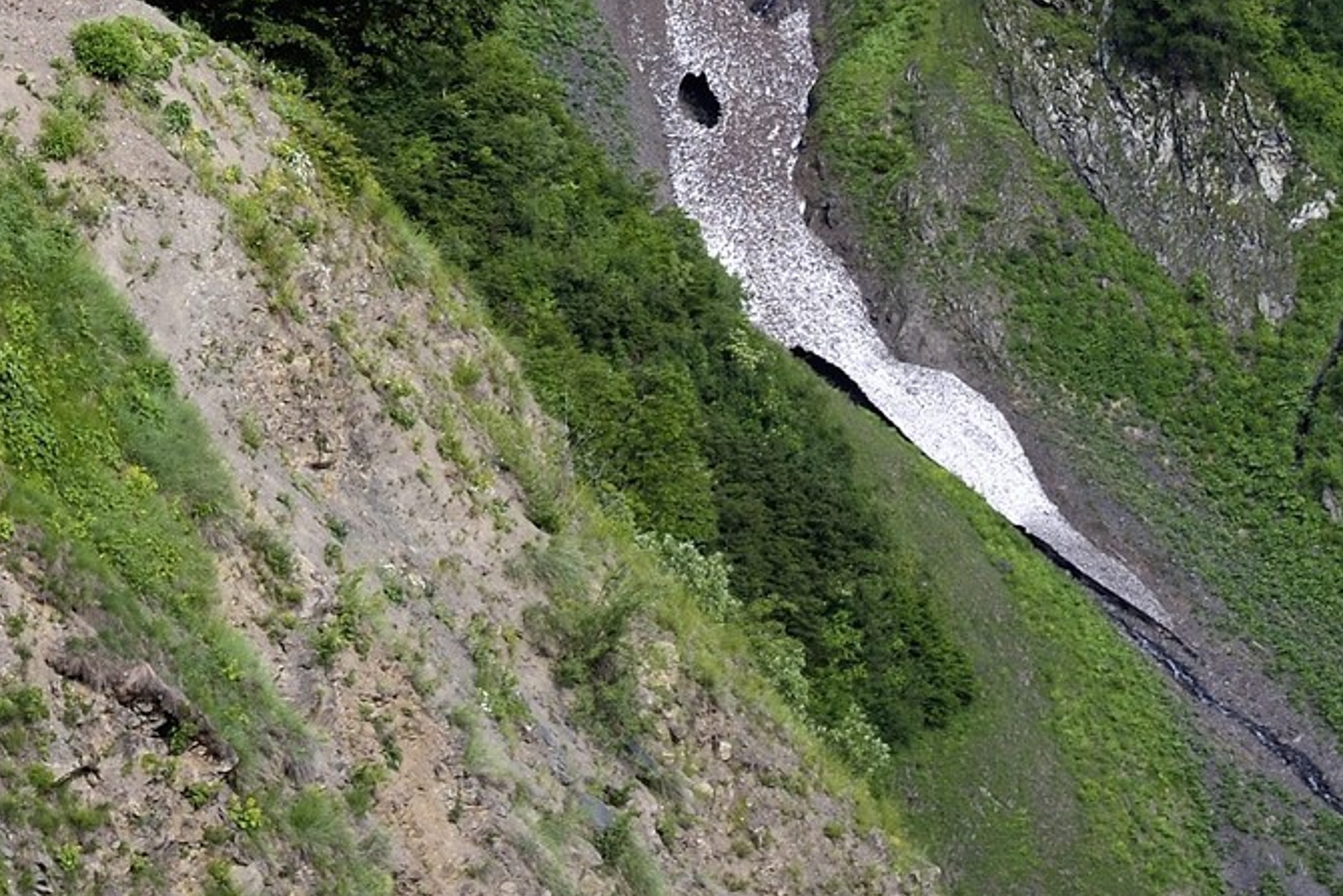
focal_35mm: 233
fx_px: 8694
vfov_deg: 5.7
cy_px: -1304
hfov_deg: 8.8
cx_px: -164
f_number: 9
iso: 200
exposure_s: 1/320
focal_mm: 65
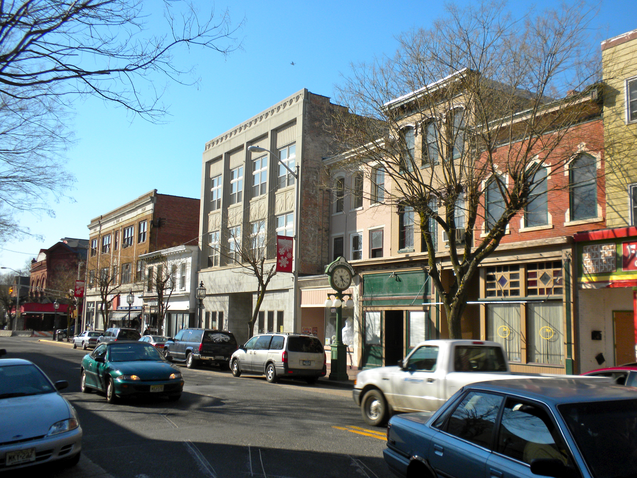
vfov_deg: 38.7
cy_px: 239
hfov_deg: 50.1
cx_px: 318
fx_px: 681
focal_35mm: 37
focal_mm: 6.6
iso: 64
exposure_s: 1/96.8
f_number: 10
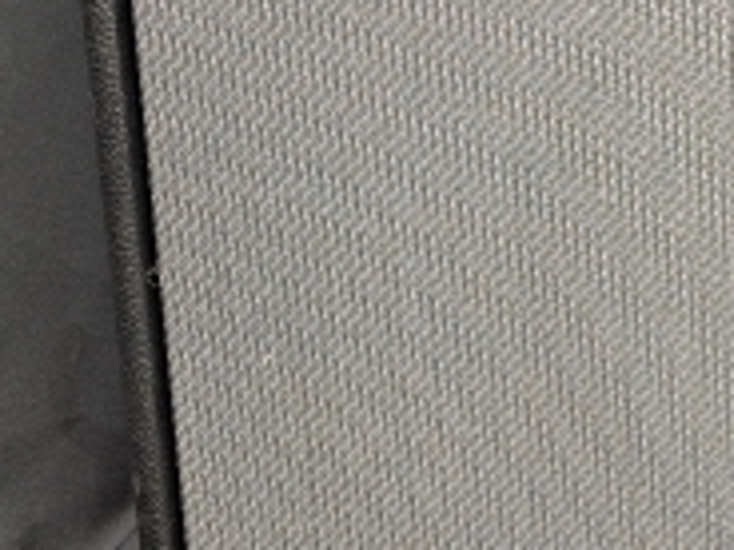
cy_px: 80
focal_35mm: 68
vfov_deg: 21.2
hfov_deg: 25.3
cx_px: 906
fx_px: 1442
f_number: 1.68
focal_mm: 6.9
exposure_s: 1/49.3
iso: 298
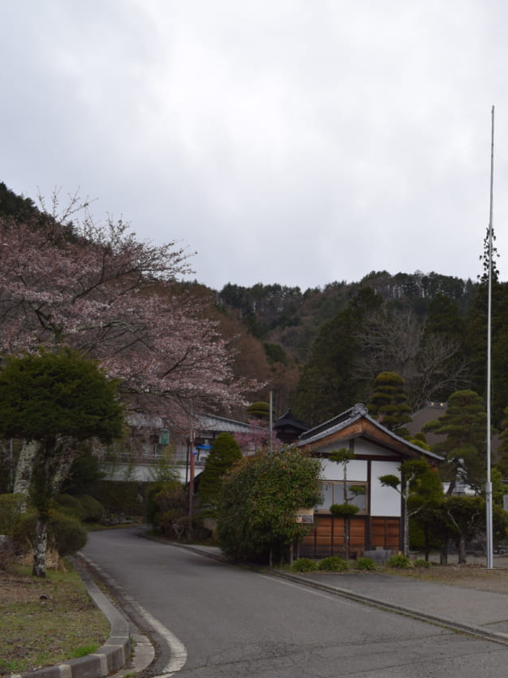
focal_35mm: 44
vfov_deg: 43.0
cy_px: 343
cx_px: 460
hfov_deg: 31.3
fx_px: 861
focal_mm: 20
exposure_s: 1/200
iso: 100
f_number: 9
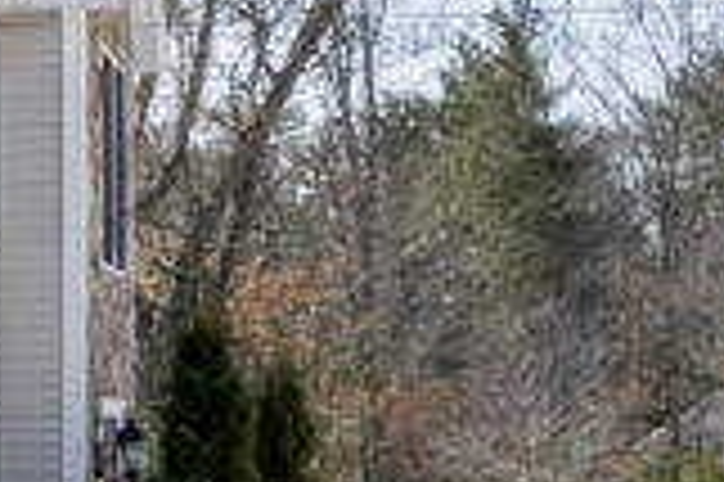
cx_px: -1079
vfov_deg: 9.7
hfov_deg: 11.7
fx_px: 2813
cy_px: 423
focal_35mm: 140
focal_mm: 8.38
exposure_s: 1/320
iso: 100
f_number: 2.8
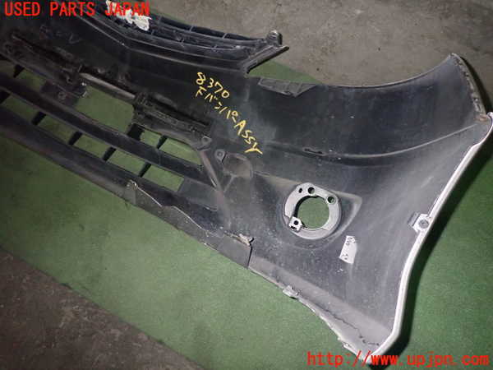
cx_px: 246
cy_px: 185
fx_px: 356
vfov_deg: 54.9
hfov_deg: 69.4
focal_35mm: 25
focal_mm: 4.5
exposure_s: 1/30
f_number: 5.6
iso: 1000
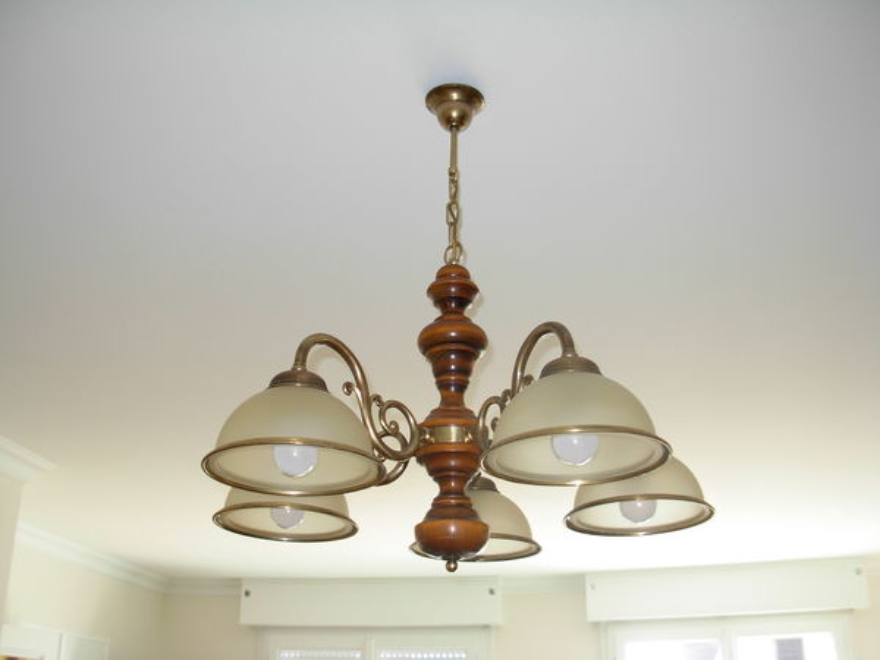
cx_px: 440
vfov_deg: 37.7
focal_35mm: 38
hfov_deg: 49.0
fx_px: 966
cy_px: 330
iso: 79
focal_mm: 6.3
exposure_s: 1/22.6
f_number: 2.9
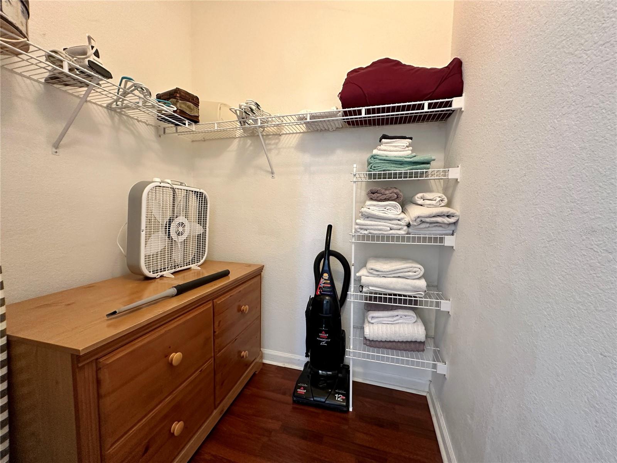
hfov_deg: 102.1
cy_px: 232
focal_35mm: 14
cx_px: 308
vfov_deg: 85.7
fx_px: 250
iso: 200
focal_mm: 2.22
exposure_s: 1/60
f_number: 2.2
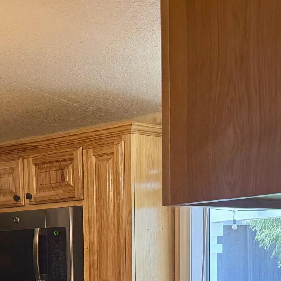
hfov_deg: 18.8
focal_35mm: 92
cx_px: 89
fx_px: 845
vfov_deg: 17.5
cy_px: 384
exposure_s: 1/120
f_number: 1.78
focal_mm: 6.76
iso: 160
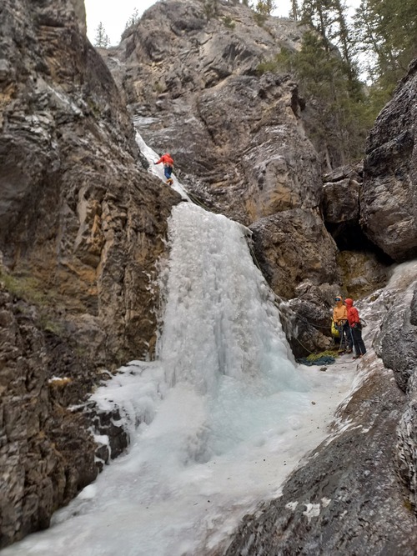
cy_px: 278
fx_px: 402
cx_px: 208
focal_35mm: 25
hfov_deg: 54.9
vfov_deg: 69.4
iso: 80
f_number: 1.8
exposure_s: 1/50
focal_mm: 4.65
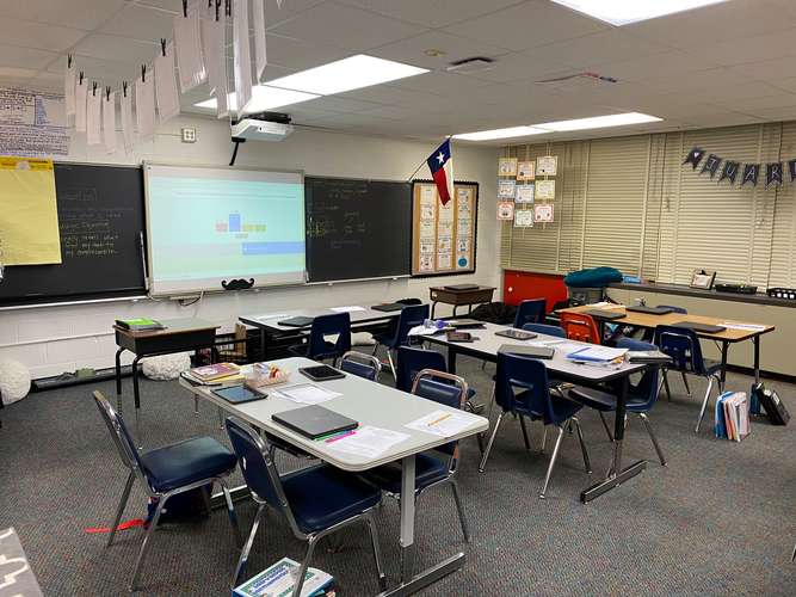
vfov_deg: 53.0
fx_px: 598
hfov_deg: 67.3
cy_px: 298
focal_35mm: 26
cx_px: 398
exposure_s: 1/60
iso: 125
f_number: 1.8
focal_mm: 4.25
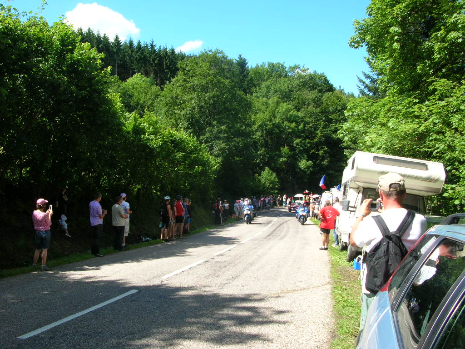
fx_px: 470
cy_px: 174
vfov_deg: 40.7
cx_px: 232
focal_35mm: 35
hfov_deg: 52.6
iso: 50
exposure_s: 1/114
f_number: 5.6
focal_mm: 5.8
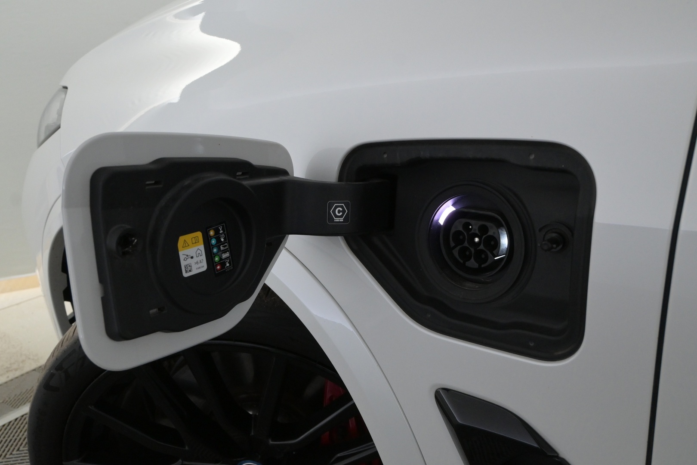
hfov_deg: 61.9
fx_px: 581
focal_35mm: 30
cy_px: 232
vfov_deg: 43.6
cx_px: 348
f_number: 6.3
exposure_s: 1/160
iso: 2500
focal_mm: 20
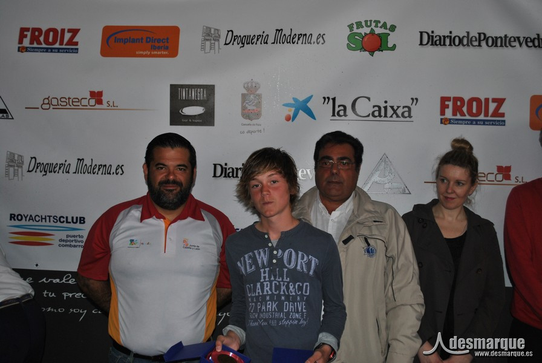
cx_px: 271
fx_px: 656
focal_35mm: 44
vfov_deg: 30.9
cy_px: 182
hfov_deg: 44.9
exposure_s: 1/60
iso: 200
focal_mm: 29
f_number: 4.5
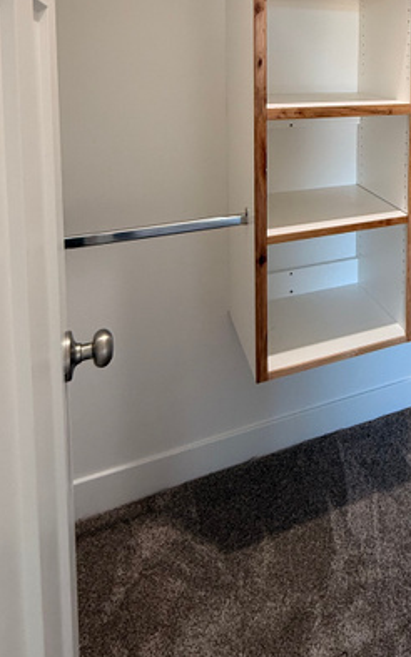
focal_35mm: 29
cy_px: 104
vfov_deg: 58.1
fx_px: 519
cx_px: 394
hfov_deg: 39.1
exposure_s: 1/60
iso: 200
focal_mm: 2.22
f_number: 2.2
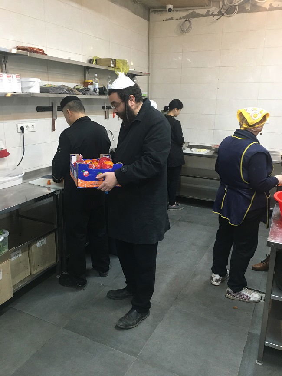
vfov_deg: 61.6
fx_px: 315
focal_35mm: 29
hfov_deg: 48.2
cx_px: 141
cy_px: 188
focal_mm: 4.15
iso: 160
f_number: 2.2
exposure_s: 1/33
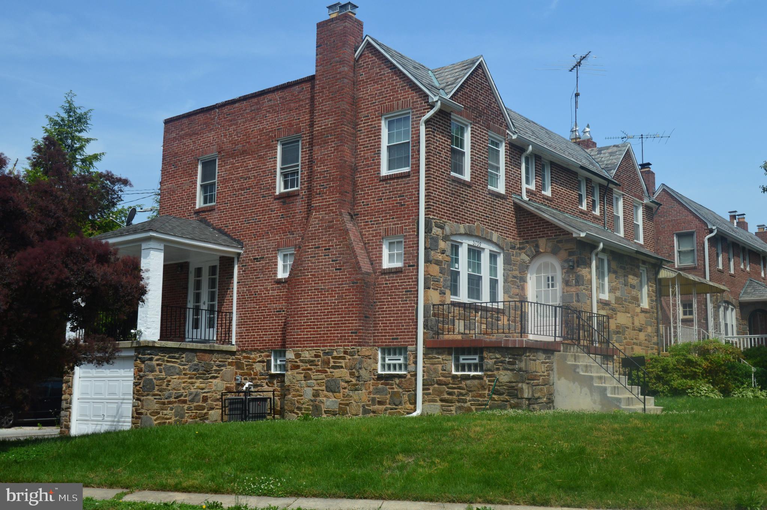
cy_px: 255
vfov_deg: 34.1
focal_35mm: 39
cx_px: 384
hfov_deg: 49.6
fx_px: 830
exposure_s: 1/320
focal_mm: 26
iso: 400
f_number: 10
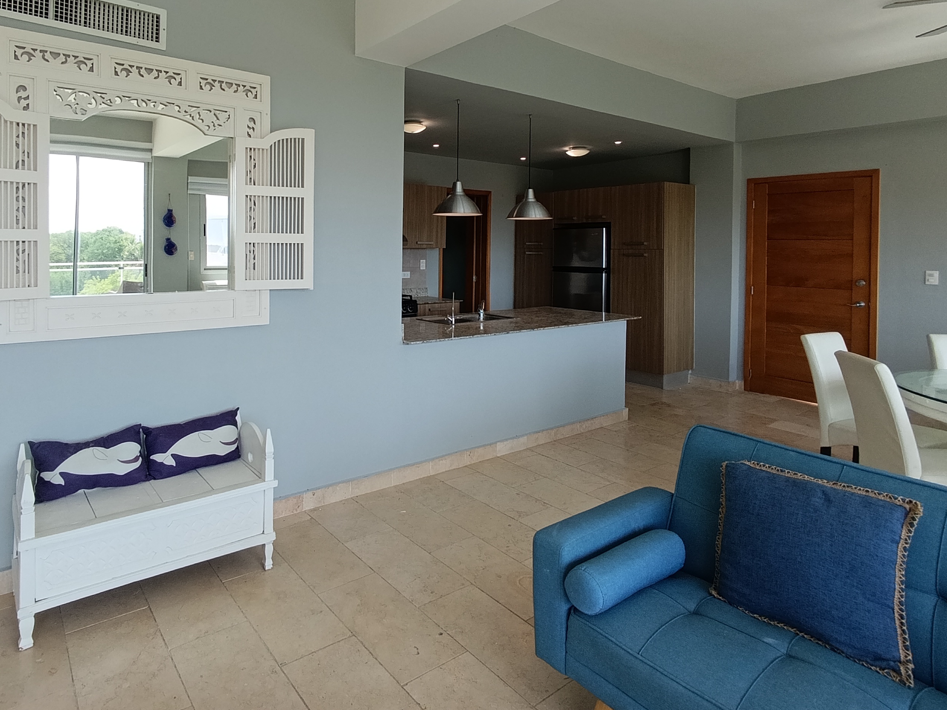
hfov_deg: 77.9
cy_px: 249
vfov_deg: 62.2
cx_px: 369
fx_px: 574
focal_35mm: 21
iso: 50
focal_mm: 1.65
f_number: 2.2
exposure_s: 1/100
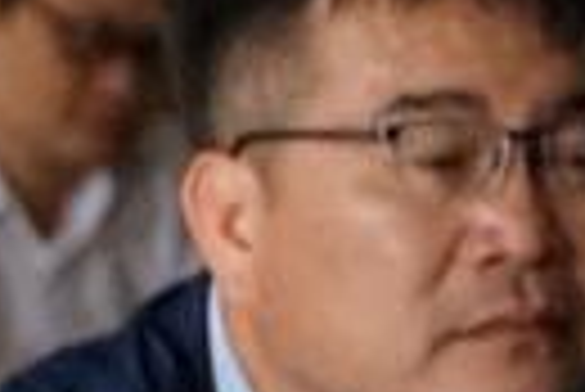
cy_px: 430
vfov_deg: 2.7
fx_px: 8199
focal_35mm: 504
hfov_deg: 4.0
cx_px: -648
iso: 6400
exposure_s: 1/2000
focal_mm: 55
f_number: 4
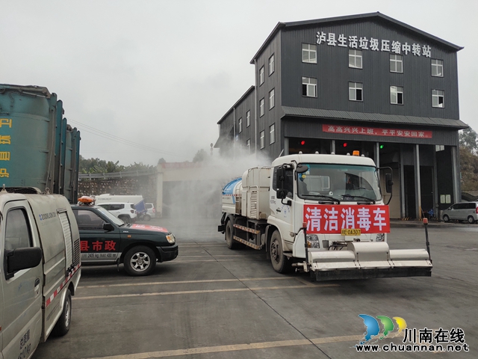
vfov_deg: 46.8
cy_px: 180
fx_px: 414
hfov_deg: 60.0
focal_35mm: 30
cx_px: 239
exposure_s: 1/859
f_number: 1.8
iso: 50
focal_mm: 4.27
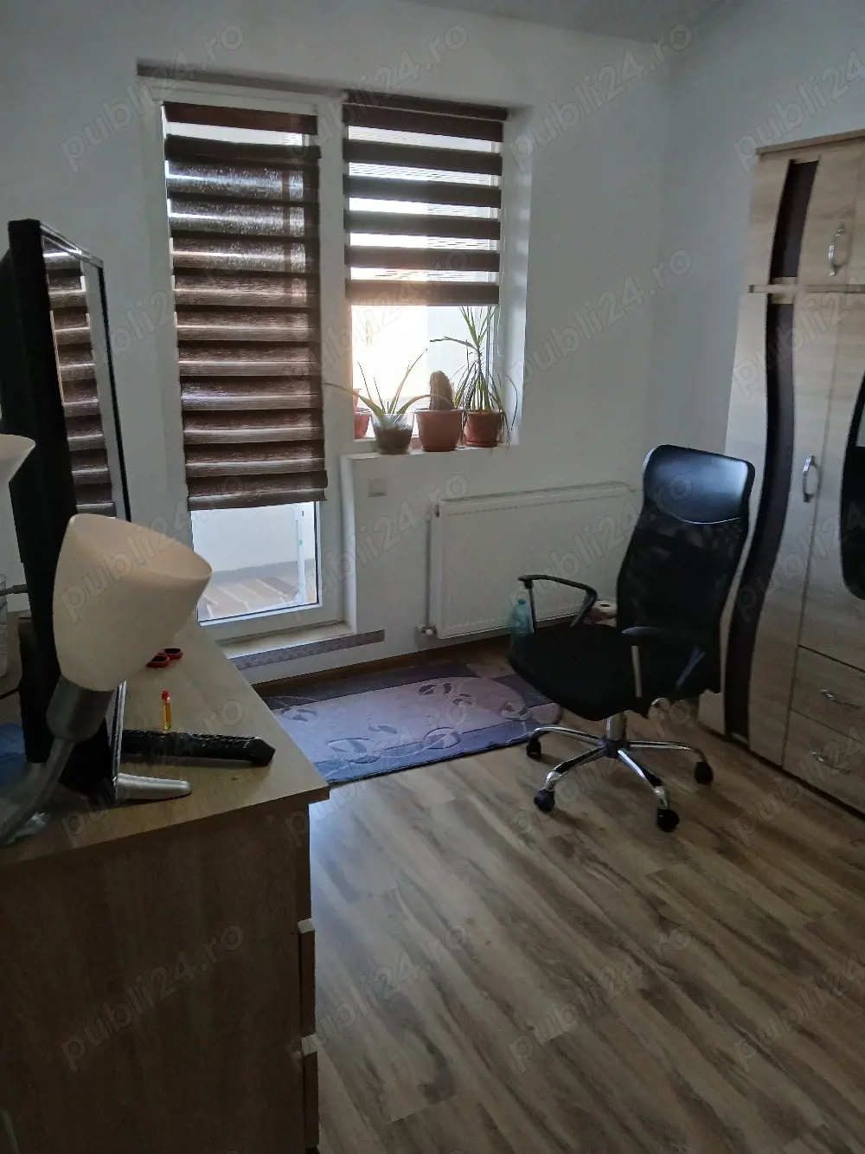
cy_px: 577
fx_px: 866
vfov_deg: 67.3
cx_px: 432
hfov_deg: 53.1
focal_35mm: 26
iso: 200
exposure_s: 1/33
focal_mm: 3.98
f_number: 1.8
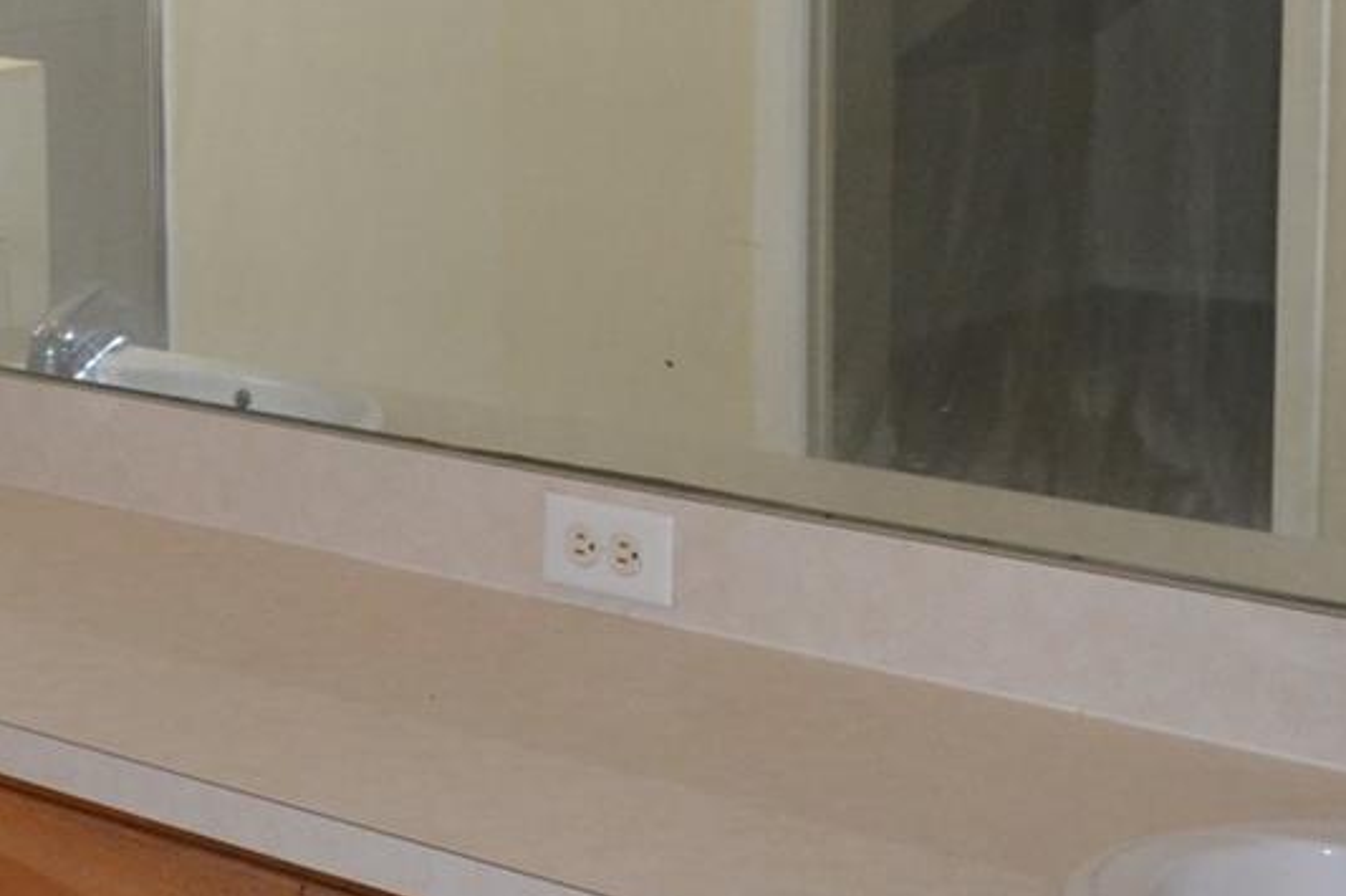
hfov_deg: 22.8
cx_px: -326
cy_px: 40
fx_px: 3027
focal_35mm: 81
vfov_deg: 16.6
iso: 1600
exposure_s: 1/200
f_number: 14
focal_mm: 18
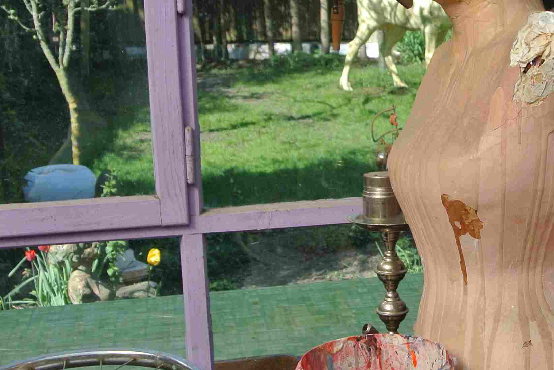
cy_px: 219
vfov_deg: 16.1
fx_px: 1308
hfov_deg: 22.9
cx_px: 561
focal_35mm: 85
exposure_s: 1/320
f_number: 4.5
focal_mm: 13.6
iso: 100
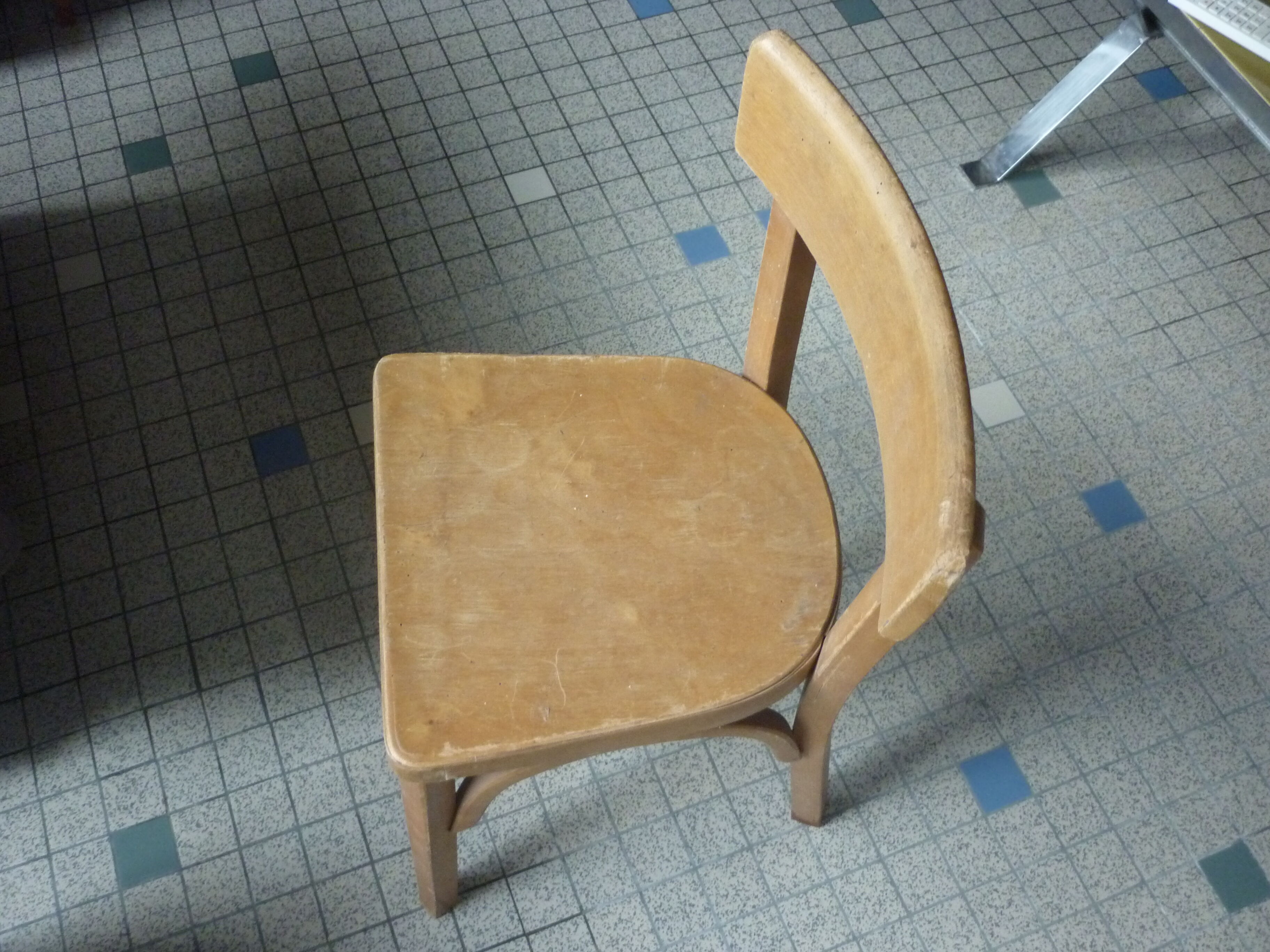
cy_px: 476
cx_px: 635
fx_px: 1211
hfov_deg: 55.4
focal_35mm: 33
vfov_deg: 42.9
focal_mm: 5.5
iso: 400
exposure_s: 1/30
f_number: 2.8
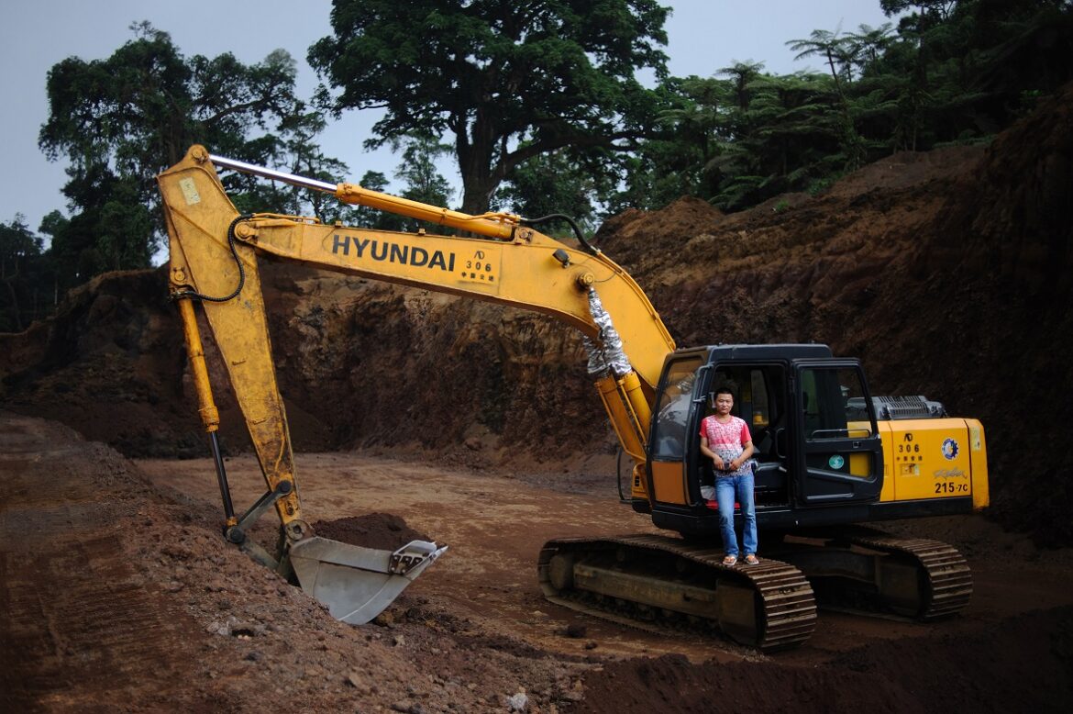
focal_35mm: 35
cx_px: 536
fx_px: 1042
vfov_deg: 37.8
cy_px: 357
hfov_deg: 54.5
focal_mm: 35
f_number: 2
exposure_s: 1/250
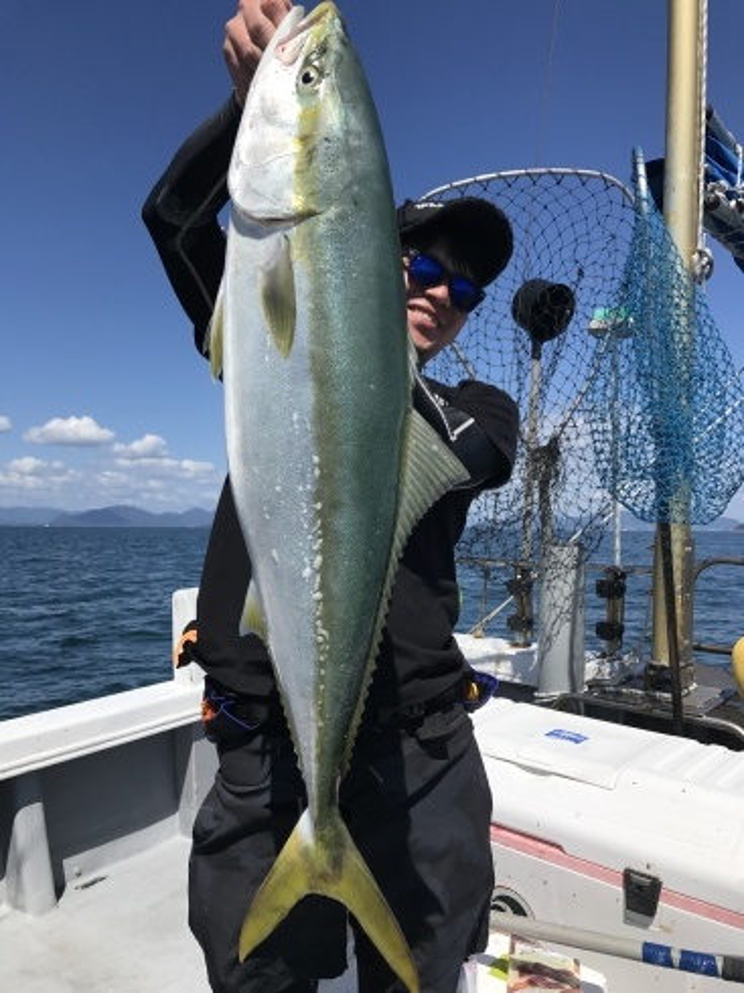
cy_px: 496
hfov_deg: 49.7
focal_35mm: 28
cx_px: 372
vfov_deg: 63.5
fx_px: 803
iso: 20
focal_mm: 3.99
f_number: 1.8
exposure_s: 1/4000
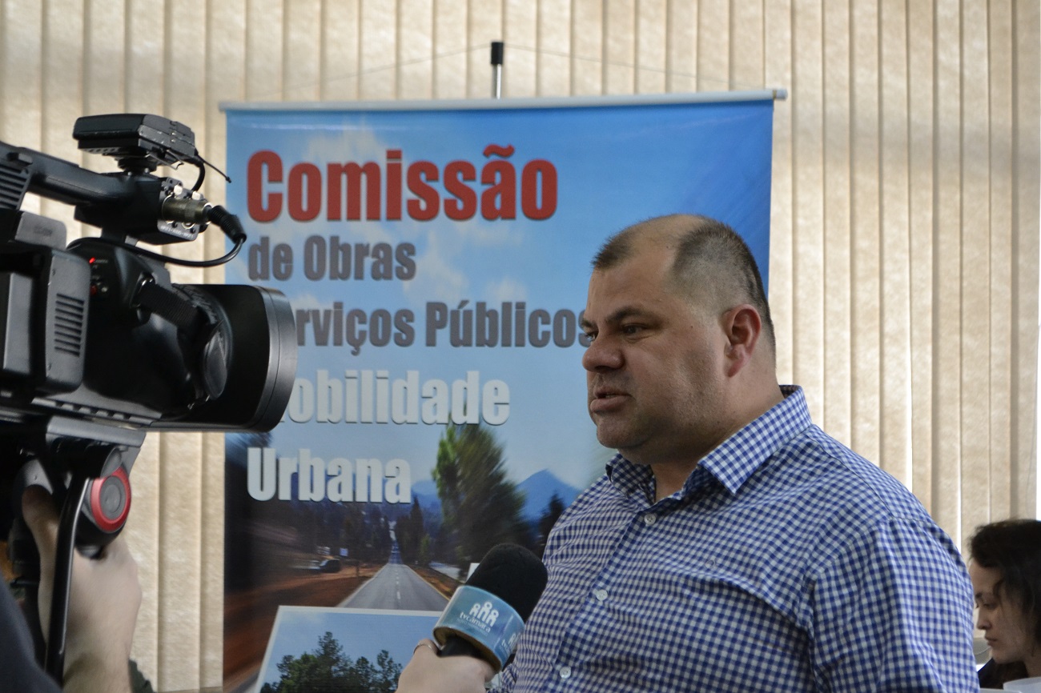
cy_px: 346
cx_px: 520
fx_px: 2385
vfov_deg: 16.5
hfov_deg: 24.6
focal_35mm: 82
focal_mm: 55
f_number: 5.6
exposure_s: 1/125
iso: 1600
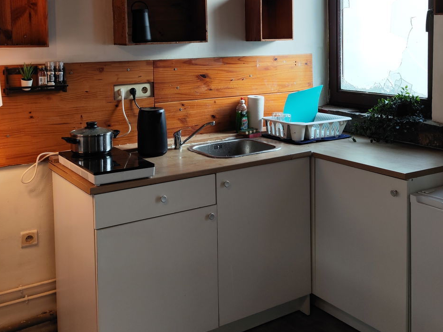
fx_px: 525
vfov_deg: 34.2
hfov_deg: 45.8
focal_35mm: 41
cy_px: 73
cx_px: 220
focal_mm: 4.68
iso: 68
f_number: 1.8
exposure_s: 1/50
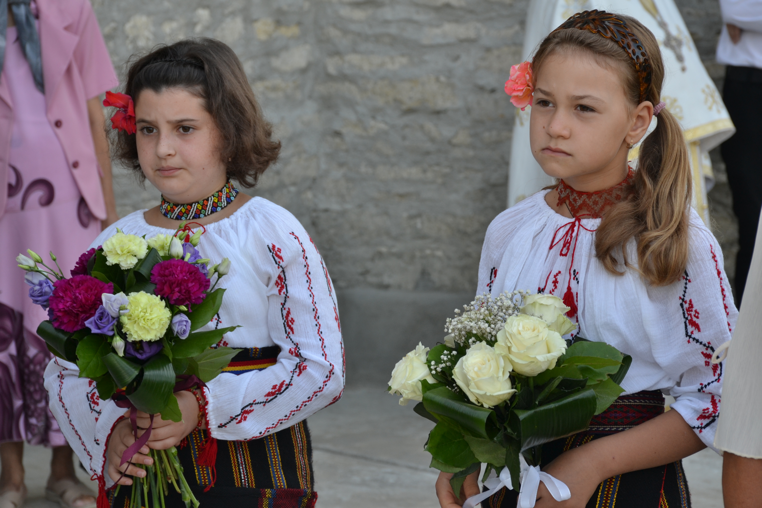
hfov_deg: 16.1
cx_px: 381
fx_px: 2699
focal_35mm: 128
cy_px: 254
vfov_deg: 10.8
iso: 200
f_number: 8
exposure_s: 1/80
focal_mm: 85
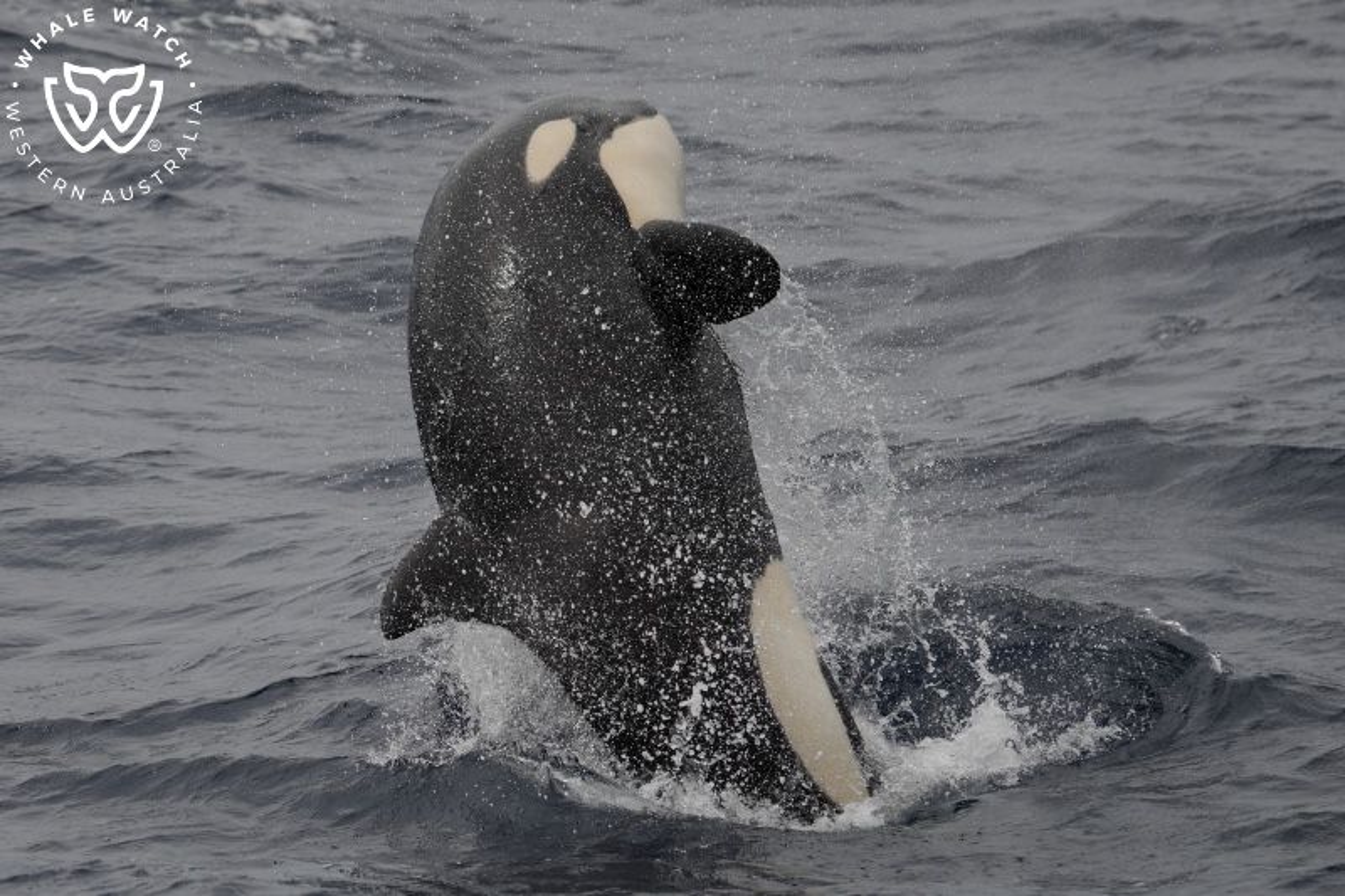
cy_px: 448
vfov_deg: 9.1
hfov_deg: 13.7
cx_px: 672
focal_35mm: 150
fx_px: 5603
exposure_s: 1/8000
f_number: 5
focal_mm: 150
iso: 500
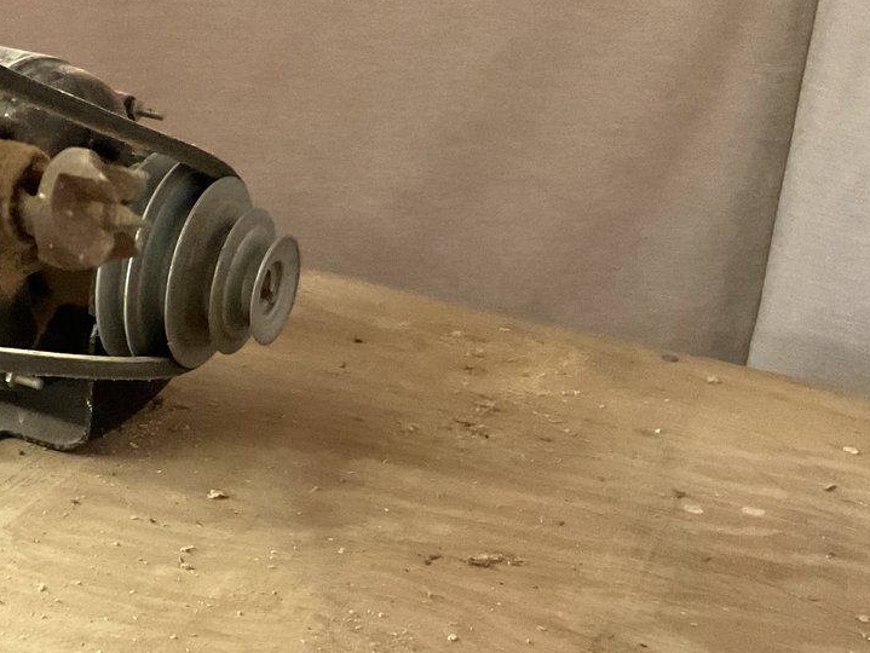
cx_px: 182
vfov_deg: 23.9
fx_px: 1534
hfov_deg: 30.9
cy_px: 438
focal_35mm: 61
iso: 500
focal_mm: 3
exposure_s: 1/30
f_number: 1.8
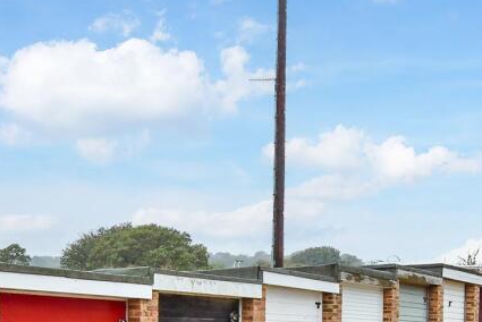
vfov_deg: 24.3
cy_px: 327
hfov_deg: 37.4
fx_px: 710
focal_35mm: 53
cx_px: 269
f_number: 8
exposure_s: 1/80
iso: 400
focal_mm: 15
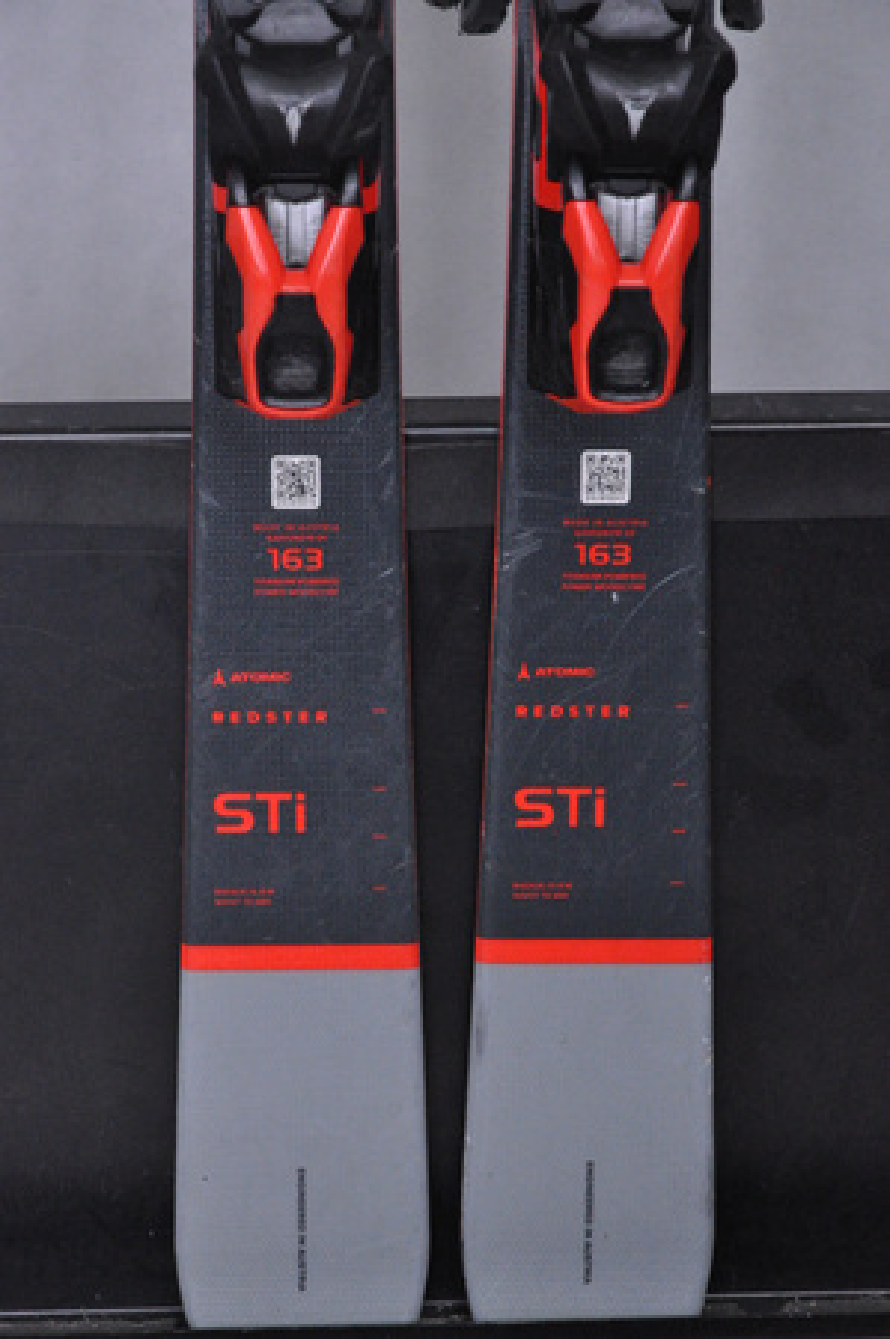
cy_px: 670
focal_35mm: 120
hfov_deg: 11.4
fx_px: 4460
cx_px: 445
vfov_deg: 17.1
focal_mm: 80
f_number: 8
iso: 3200
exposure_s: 1/125
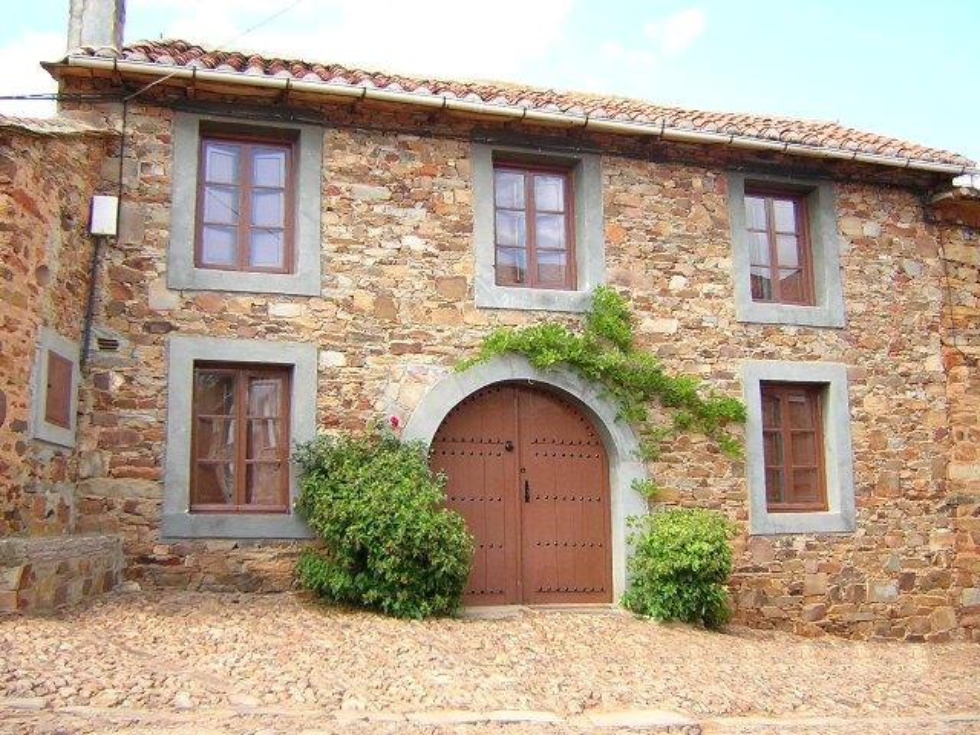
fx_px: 1019
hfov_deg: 51.4
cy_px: 368
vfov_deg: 39.7
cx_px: 490
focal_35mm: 36
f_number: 2.6
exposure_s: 1/220
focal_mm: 4.7
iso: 100
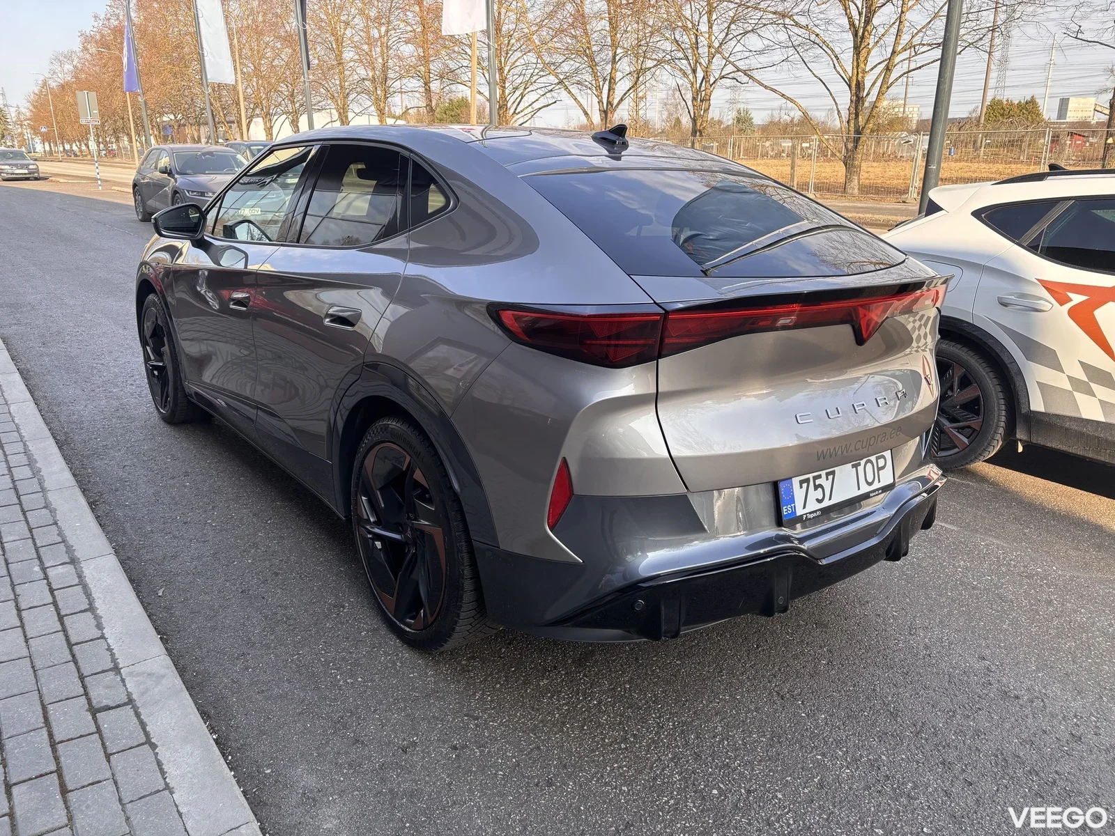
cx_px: 558
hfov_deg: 67.3
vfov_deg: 53.1
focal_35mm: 26
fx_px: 837
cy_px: 418
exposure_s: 1/517
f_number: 1.6
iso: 50
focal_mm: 5.96
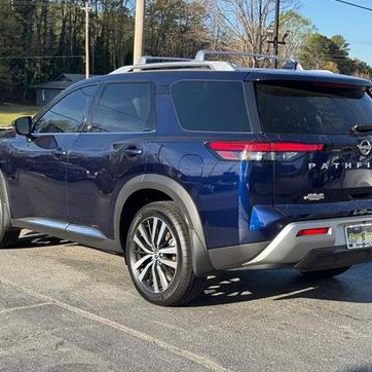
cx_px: 196
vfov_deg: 29.1
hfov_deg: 29.1
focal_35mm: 59
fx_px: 717
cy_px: 179
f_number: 1.78
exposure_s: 1/1312
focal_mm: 6.76
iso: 64
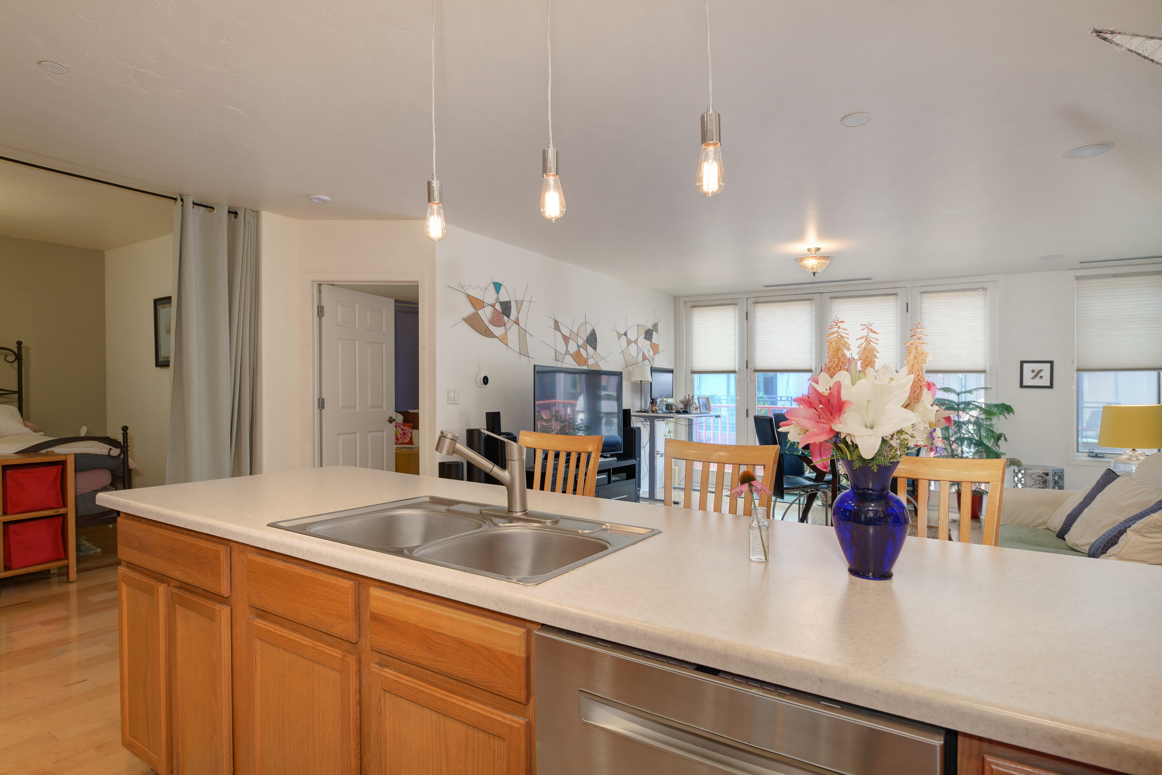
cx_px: 581
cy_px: 388
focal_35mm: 20
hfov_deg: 84.0
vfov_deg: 61.9
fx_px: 646
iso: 400
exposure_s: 1/8
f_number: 8
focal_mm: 20
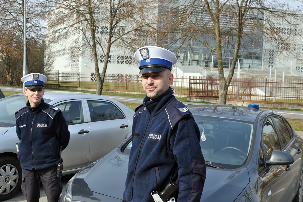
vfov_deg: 29.2
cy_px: 100
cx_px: 153
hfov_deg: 42.8
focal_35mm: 46
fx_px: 387
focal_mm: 30
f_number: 8
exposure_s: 1/250
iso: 200
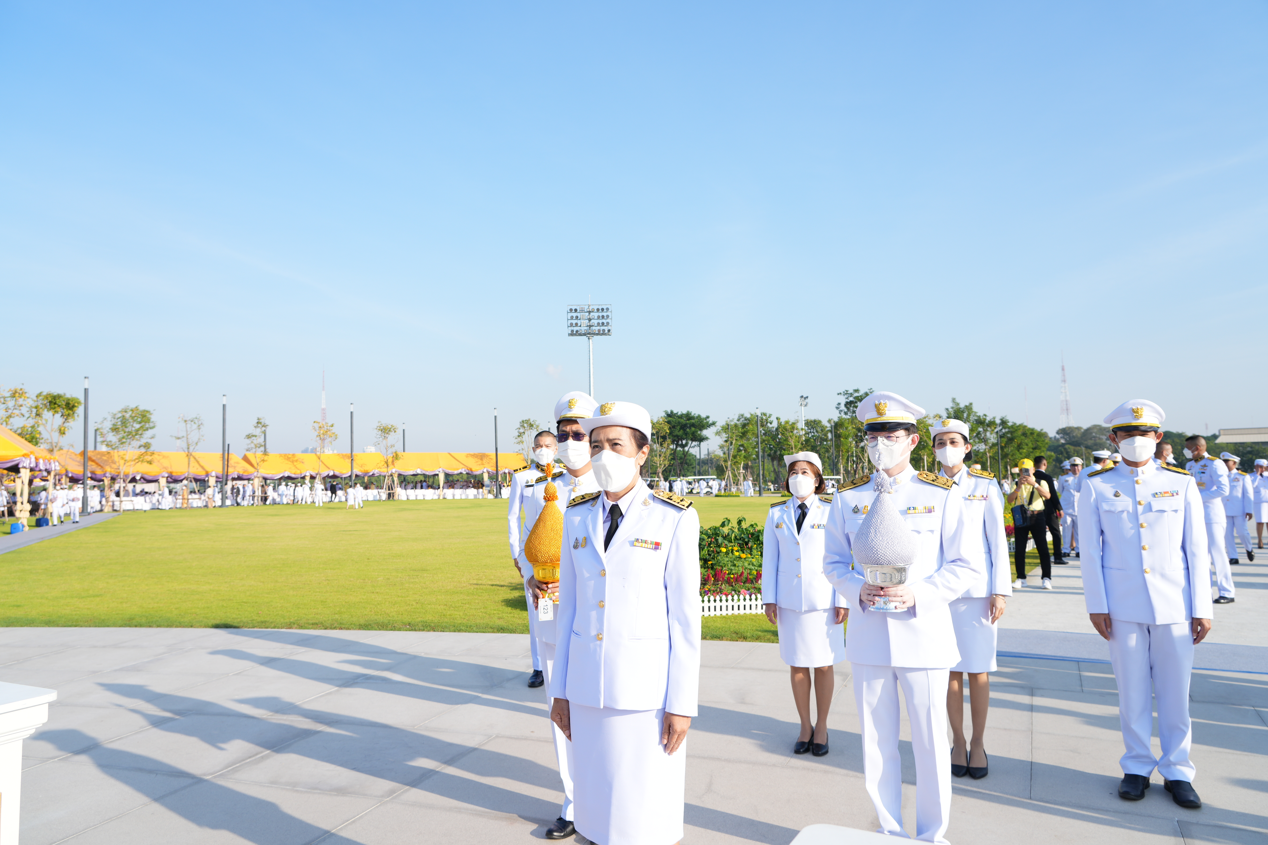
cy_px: 422
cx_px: 634
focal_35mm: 24
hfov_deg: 73.7
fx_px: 845
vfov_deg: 53.1
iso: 100
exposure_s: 1/250
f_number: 5.6
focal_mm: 24
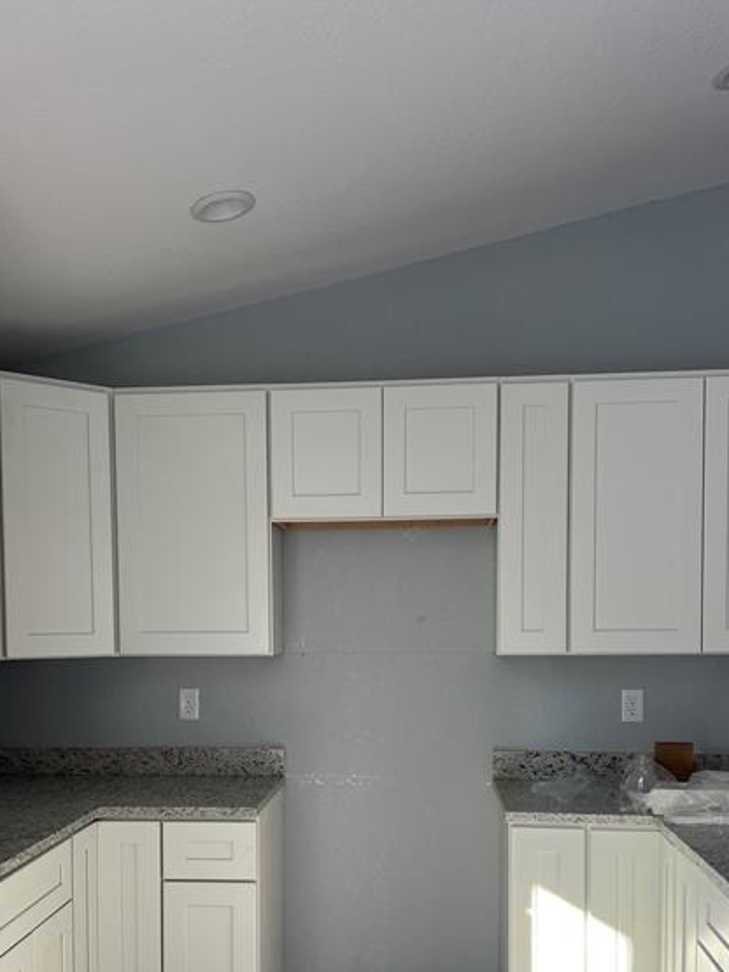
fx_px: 1011
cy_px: 657
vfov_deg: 50.3
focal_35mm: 36
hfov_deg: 39.6
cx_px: 342
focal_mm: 5.7
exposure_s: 1/121
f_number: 1.5
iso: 64
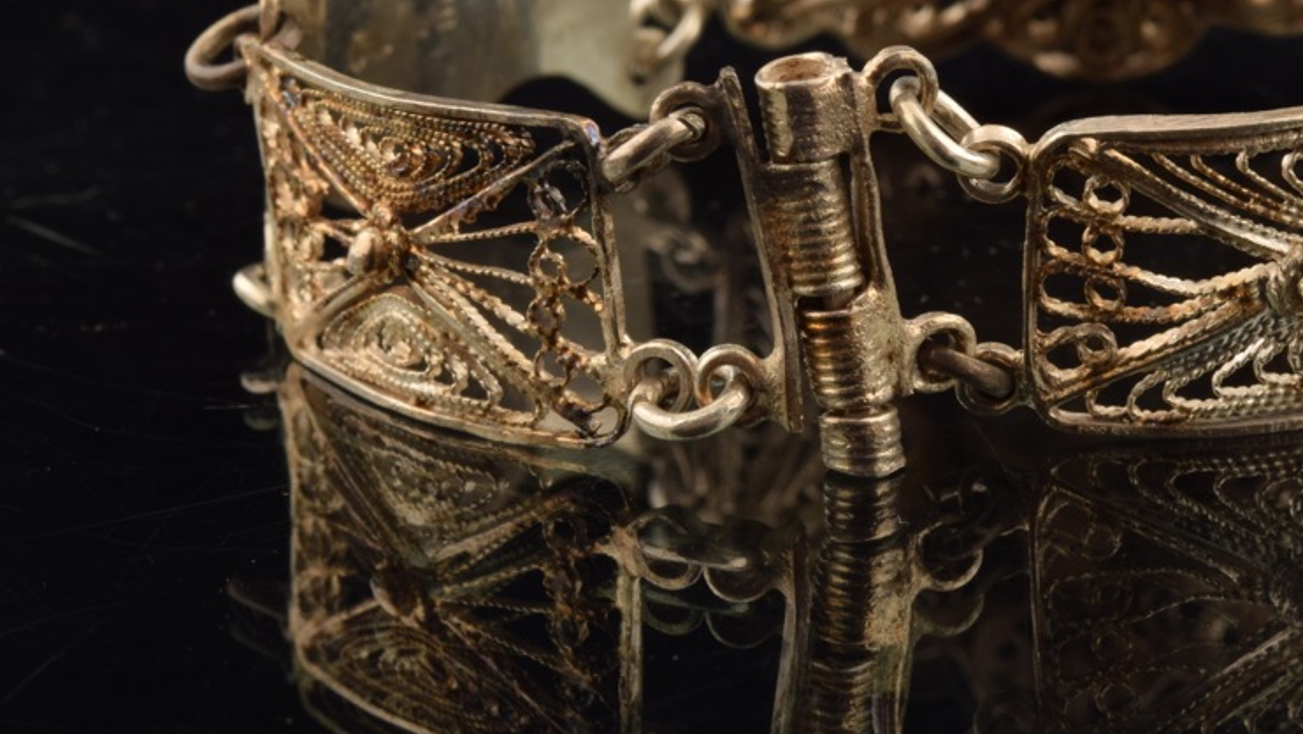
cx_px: 841
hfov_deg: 16.9
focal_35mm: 127
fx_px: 4389
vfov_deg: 9.6
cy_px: 250
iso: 100
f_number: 22
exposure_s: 1/125
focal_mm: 60
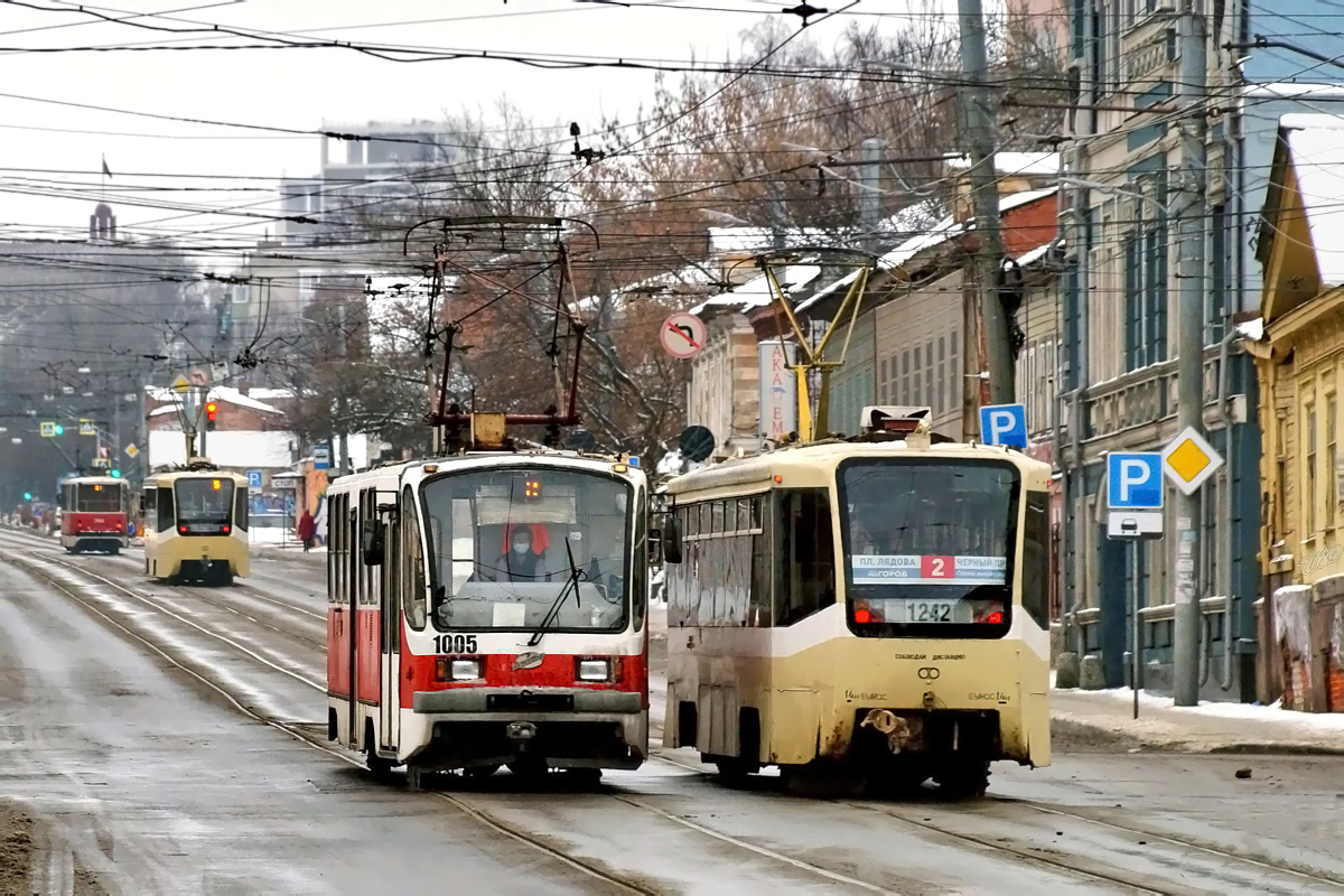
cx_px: 672
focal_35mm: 195
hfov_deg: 10.5
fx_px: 7279
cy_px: 448
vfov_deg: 7.0
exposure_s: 1/320
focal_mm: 130
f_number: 5.6
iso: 800
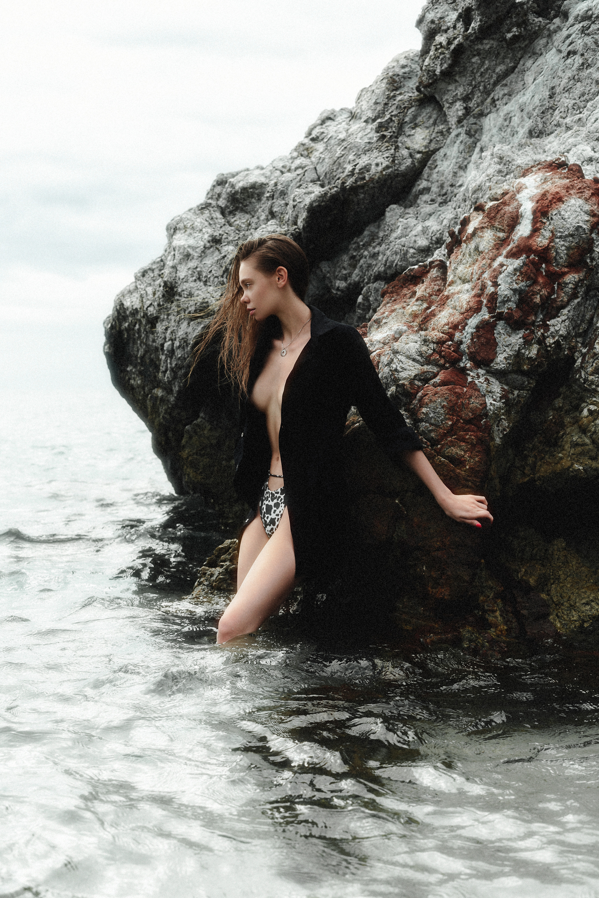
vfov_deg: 39.6
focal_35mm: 50
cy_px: 449
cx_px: 300
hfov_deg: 27.0
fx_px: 1247
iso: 125
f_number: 5.6
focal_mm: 50
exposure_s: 1/500
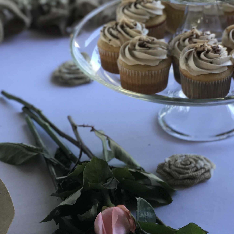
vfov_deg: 11.7
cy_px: -20
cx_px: 335
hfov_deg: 11.5
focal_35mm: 147
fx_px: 1124
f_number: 2.8
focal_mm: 6.6
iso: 32
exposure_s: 1/60
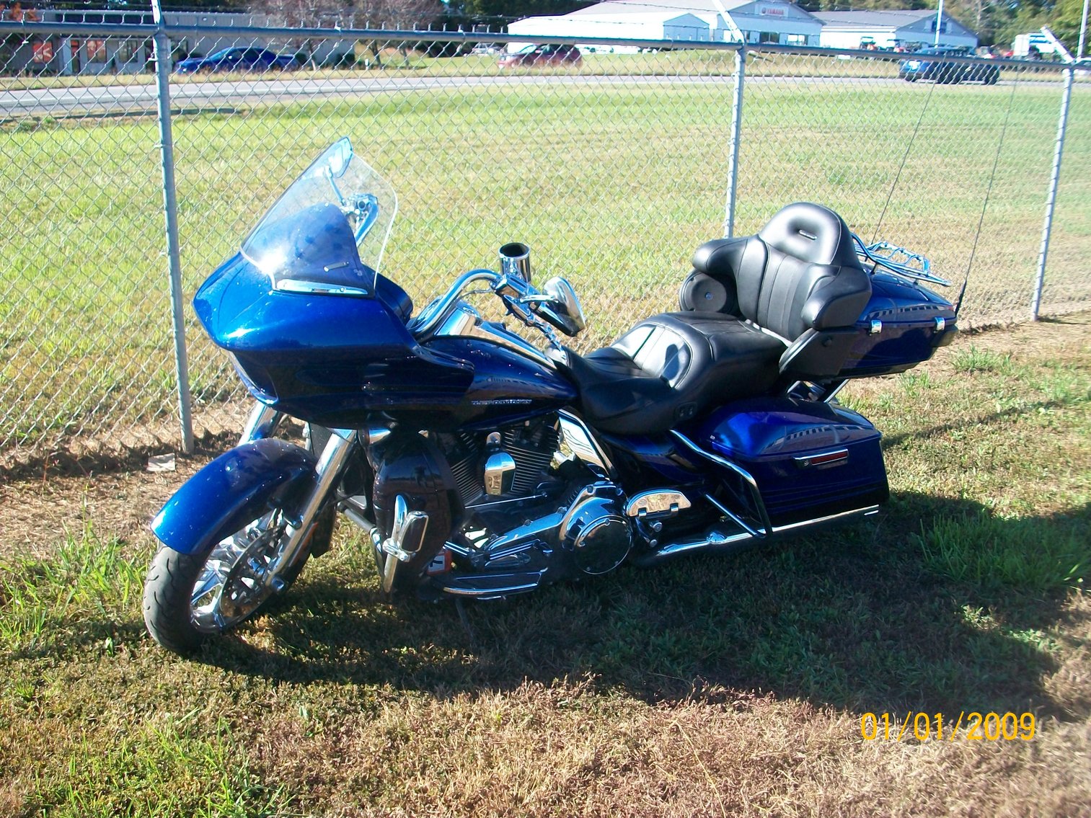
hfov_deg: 54.0
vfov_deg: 41.8
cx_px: 546
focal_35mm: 34
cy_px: 409
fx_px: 1072
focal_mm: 5.7
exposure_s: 1/400
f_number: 2.8
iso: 80
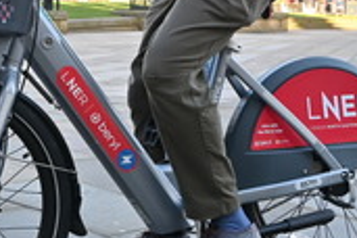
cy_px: 19
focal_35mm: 80
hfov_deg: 24.6
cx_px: 38
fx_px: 793
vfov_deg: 16.8
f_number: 4
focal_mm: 16
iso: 200
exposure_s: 1/250
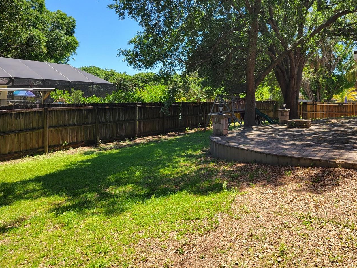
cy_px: 100
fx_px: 340
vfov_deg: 42.6
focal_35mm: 33
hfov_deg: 54.7
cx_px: 224
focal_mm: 5.4
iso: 40
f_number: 1.8
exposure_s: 1/868
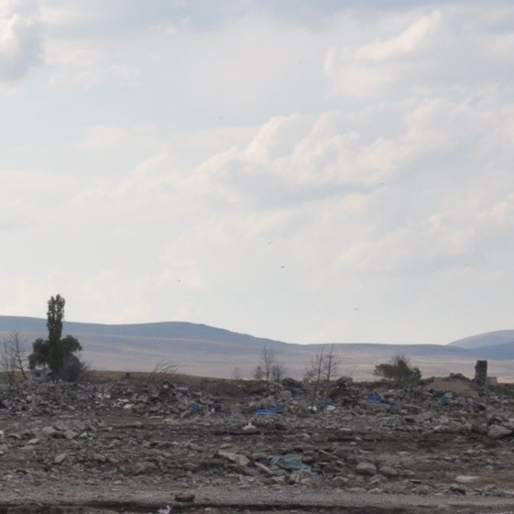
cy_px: 379
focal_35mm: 146
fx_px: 2453
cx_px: -448
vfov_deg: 11.9
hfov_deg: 11.1
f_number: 18
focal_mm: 30
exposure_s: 1/200
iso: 500
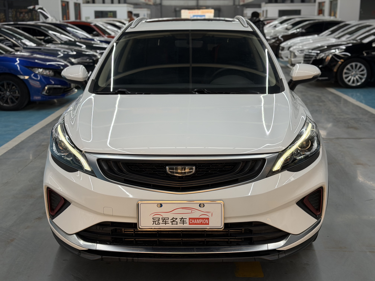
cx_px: 188
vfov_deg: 30.3
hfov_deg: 39.7
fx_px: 520
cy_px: 140
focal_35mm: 48
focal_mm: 6.76
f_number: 1.78
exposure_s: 1/102
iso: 100
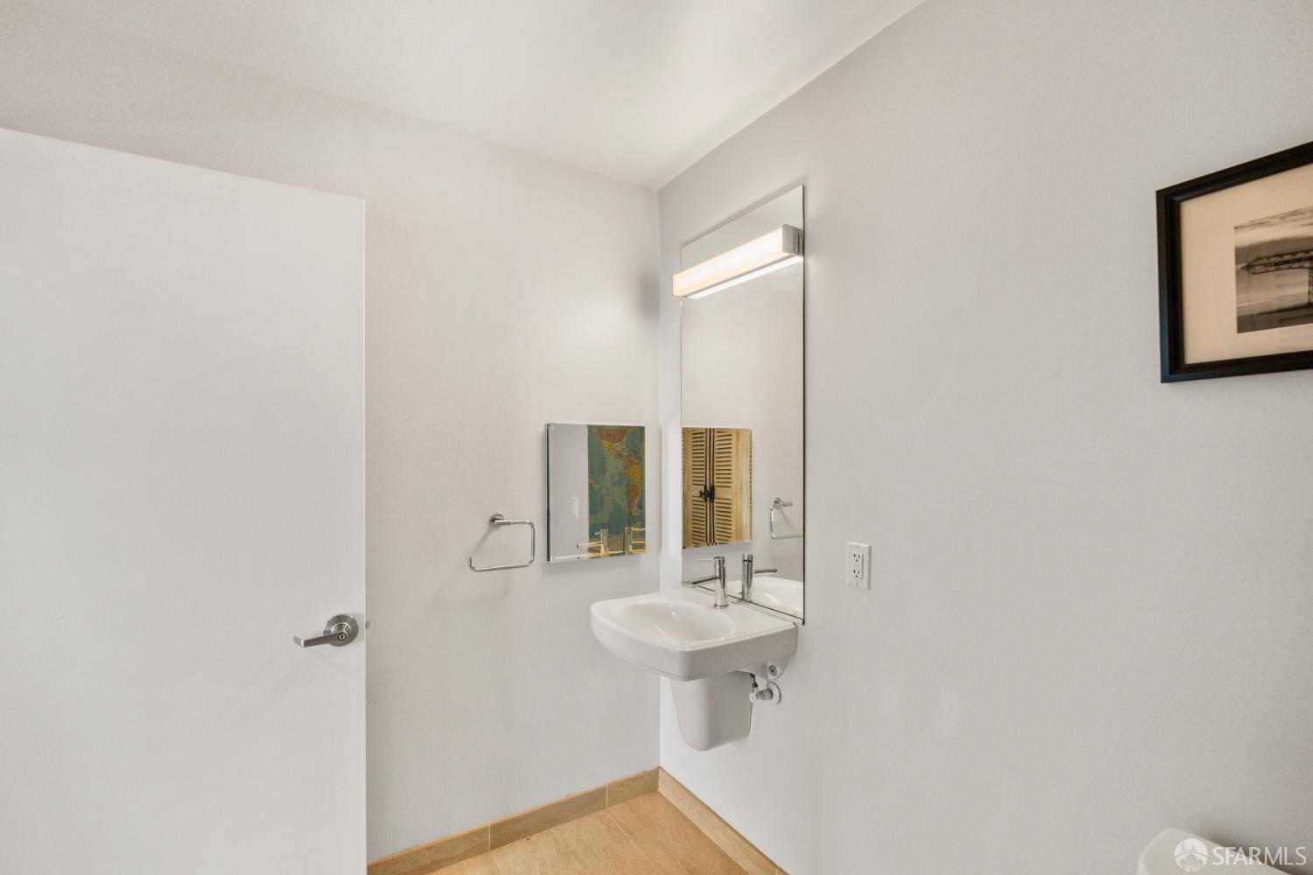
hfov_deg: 96.7
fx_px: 584
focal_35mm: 16
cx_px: 656
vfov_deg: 73.7
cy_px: 438
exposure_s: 1/100
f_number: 4
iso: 800
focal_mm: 16
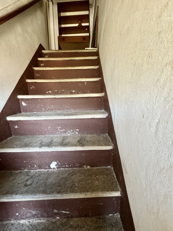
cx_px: 86
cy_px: 116
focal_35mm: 14
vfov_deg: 102.1
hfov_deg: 85.7
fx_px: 93
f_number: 2.2
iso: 500
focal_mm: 2.22
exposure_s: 1/60
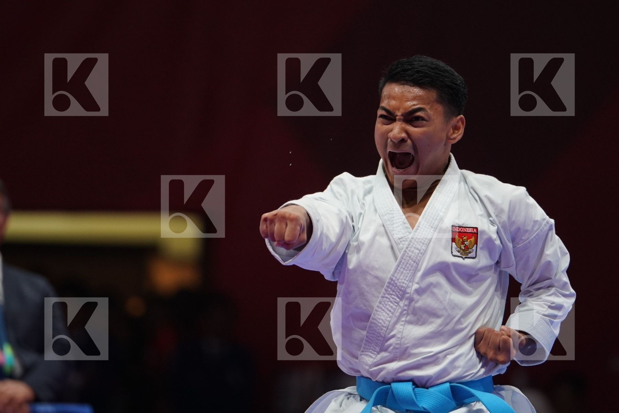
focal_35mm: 420
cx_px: 310
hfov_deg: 4.9
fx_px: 7221
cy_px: 206
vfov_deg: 3.3
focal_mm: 280
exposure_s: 1/500
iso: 1250
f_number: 4
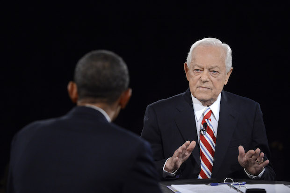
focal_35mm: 200
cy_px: 96
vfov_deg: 6.9
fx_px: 1611
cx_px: 145
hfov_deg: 10.3
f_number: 5.6
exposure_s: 1/640
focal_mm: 200
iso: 5000
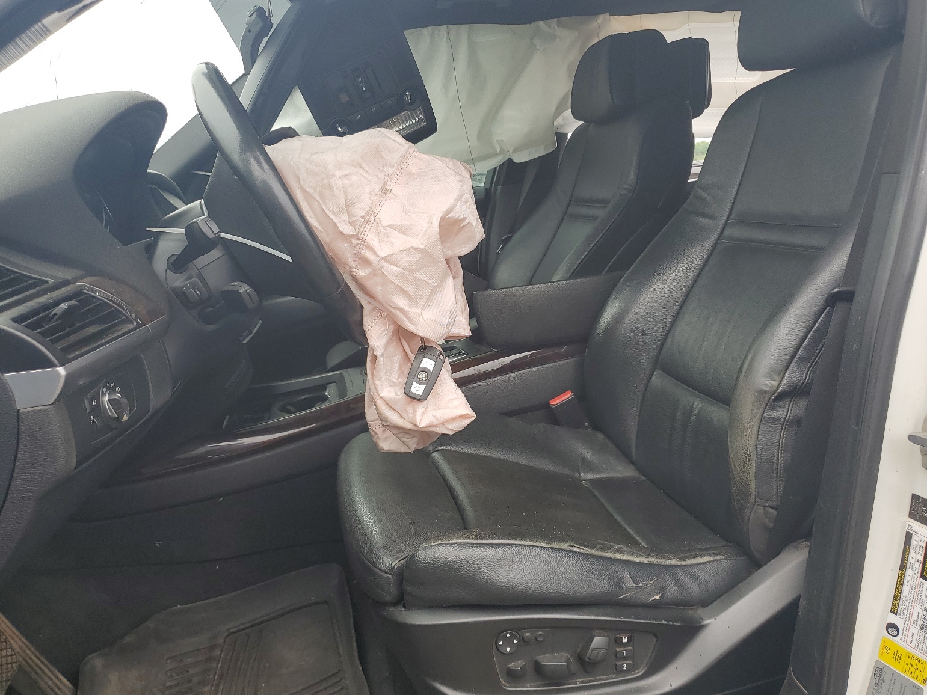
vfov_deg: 51.4
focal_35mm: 27
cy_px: 356
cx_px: 475
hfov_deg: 65.3
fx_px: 723
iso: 50
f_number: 1.5
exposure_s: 1/333
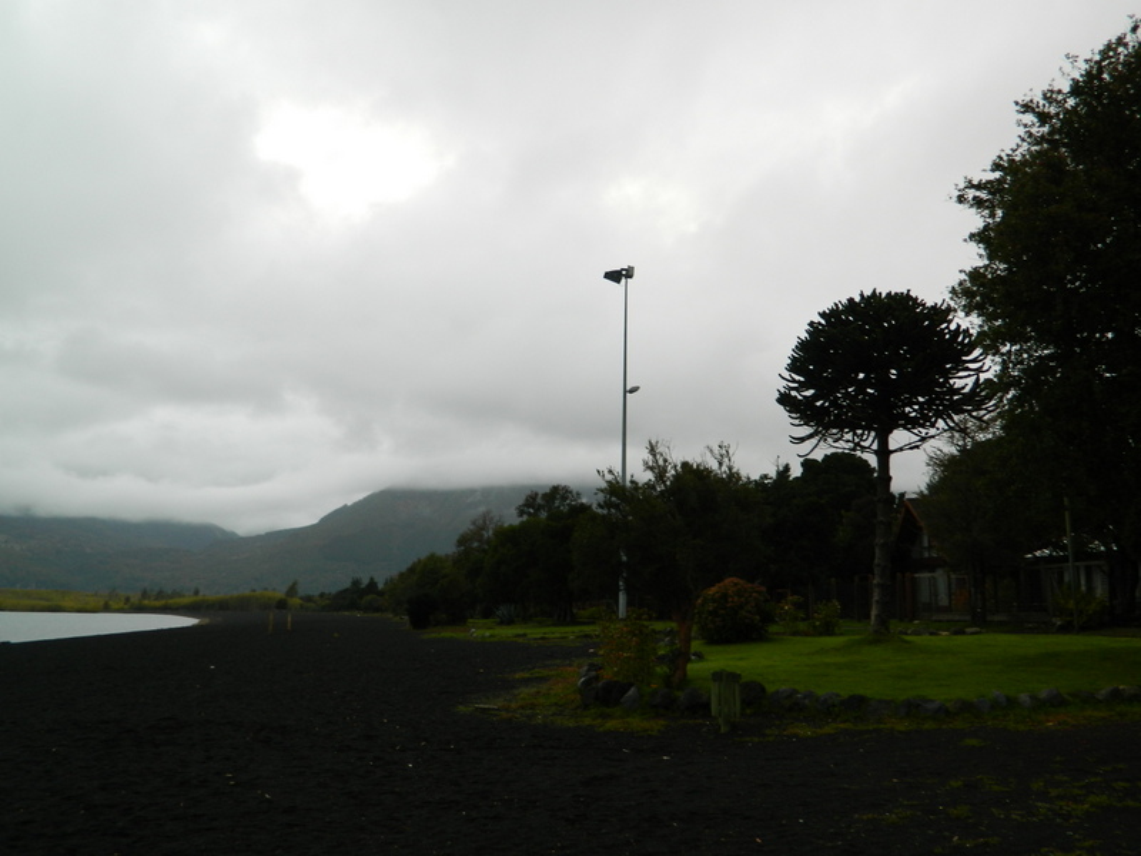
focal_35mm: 31
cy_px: 428
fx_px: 1022
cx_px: 570
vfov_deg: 45.4
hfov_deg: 58.4
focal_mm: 5.6
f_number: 3.2
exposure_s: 1/50
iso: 80
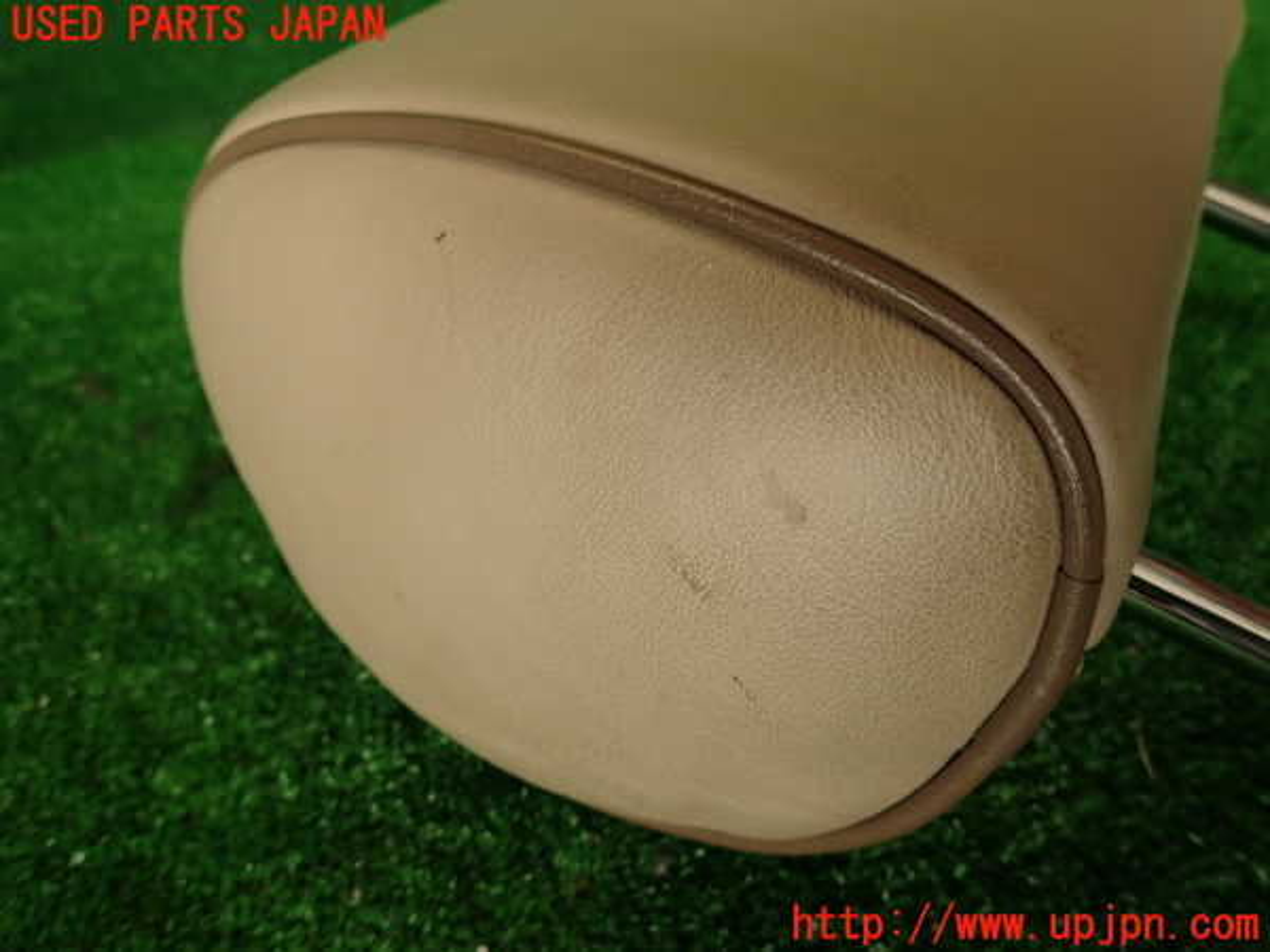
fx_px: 917
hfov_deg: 69.4
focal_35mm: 25
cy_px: 476
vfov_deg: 54.9
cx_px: 635
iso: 100
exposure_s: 1/125
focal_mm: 4.5
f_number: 2
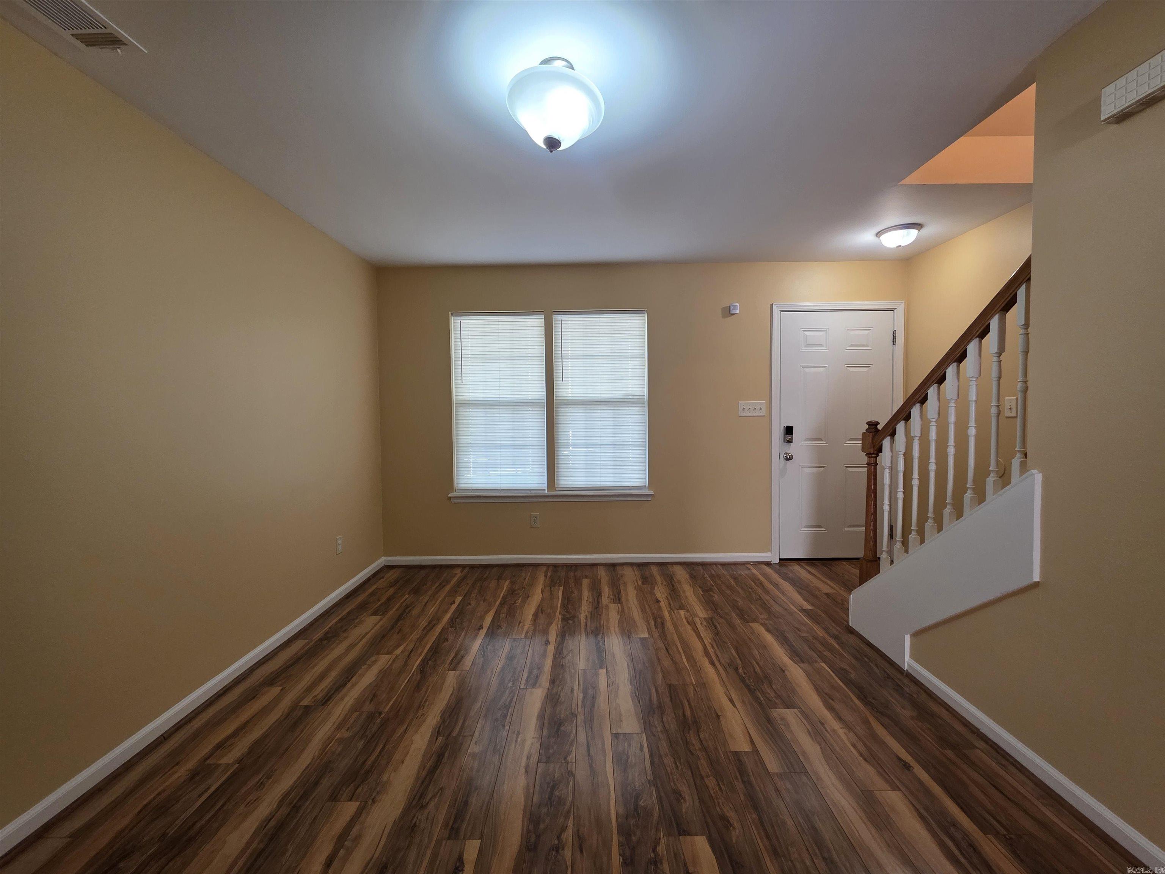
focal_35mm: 13
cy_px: 437
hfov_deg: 106.2
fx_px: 438
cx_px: 582
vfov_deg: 89.9
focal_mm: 2.2
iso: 200
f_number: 1.9
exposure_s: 1/60
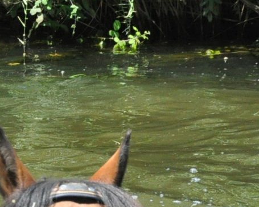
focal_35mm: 252
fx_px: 1932
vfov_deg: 6.1
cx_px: -96
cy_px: 177
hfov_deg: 7.6
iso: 1600
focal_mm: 38
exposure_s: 1/1600
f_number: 7.1
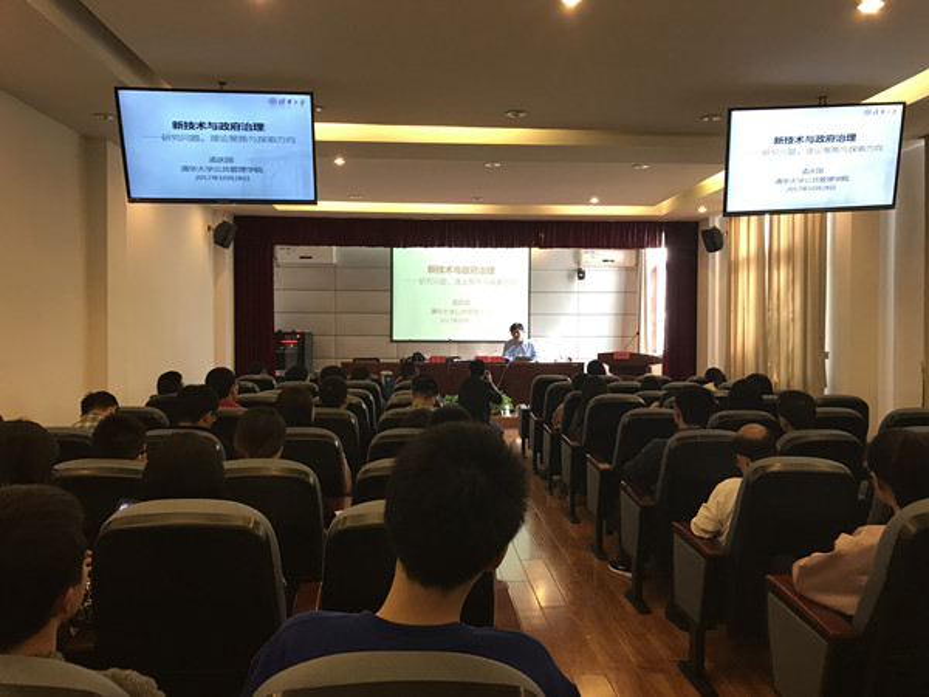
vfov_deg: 49.7
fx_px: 751
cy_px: 348
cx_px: 464
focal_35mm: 28
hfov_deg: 63.4
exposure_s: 1/15
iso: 40
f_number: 1.8
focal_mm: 3.99
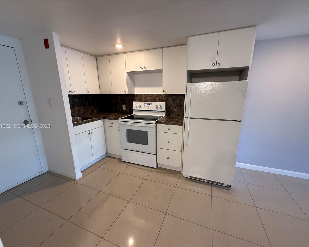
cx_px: 154
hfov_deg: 96.8
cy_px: 126
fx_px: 137
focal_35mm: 15
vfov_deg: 84.0
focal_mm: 2.22
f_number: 2.2
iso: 200
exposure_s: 1/60
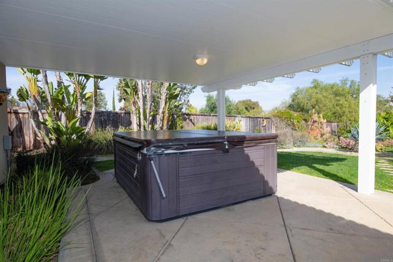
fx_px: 218
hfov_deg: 84.0
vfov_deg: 62.0
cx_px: 196
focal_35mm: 20
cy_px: 131
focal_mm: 20
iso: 320
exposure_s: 1/250
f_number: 11
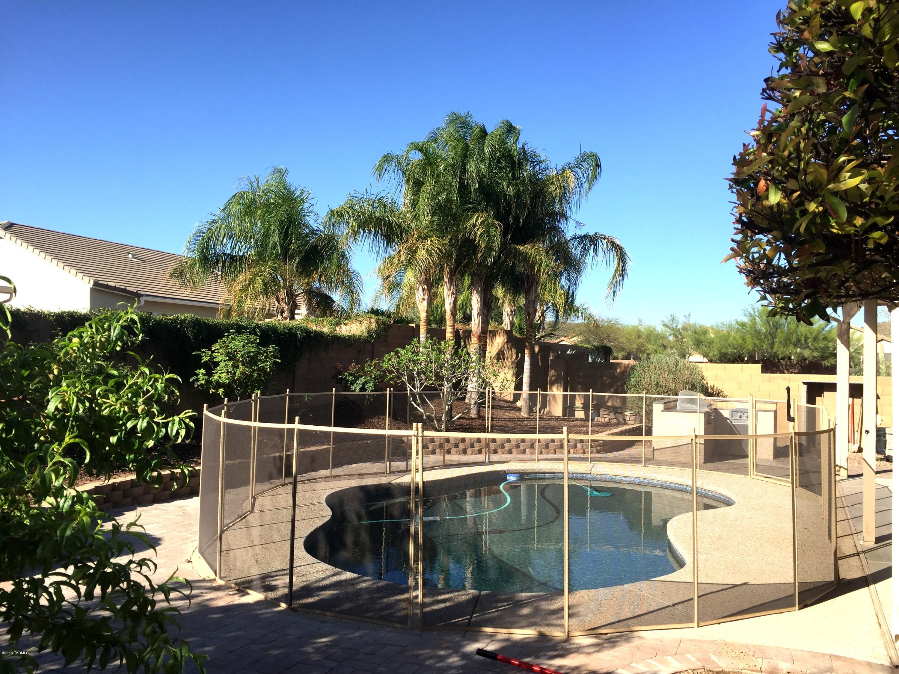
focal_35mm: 29
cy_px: 337
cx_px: 450
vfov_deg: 48.2
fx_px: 753
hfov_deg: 61.7
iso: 32
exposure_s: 1/1319
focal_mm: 4.15
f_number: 2.2
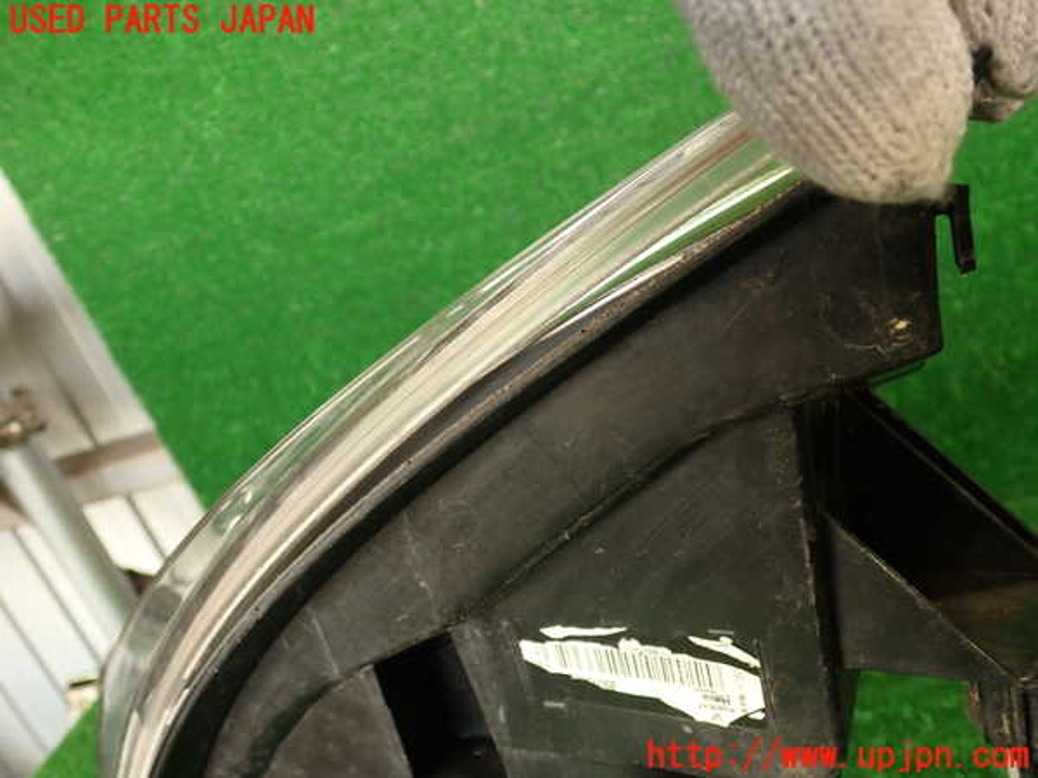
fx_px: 960
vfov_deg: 44.2
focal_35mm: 32
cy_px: 389
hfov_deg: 56.8
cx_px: 519
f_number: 2.4
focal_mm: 5.79
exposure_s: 1/50
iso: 200
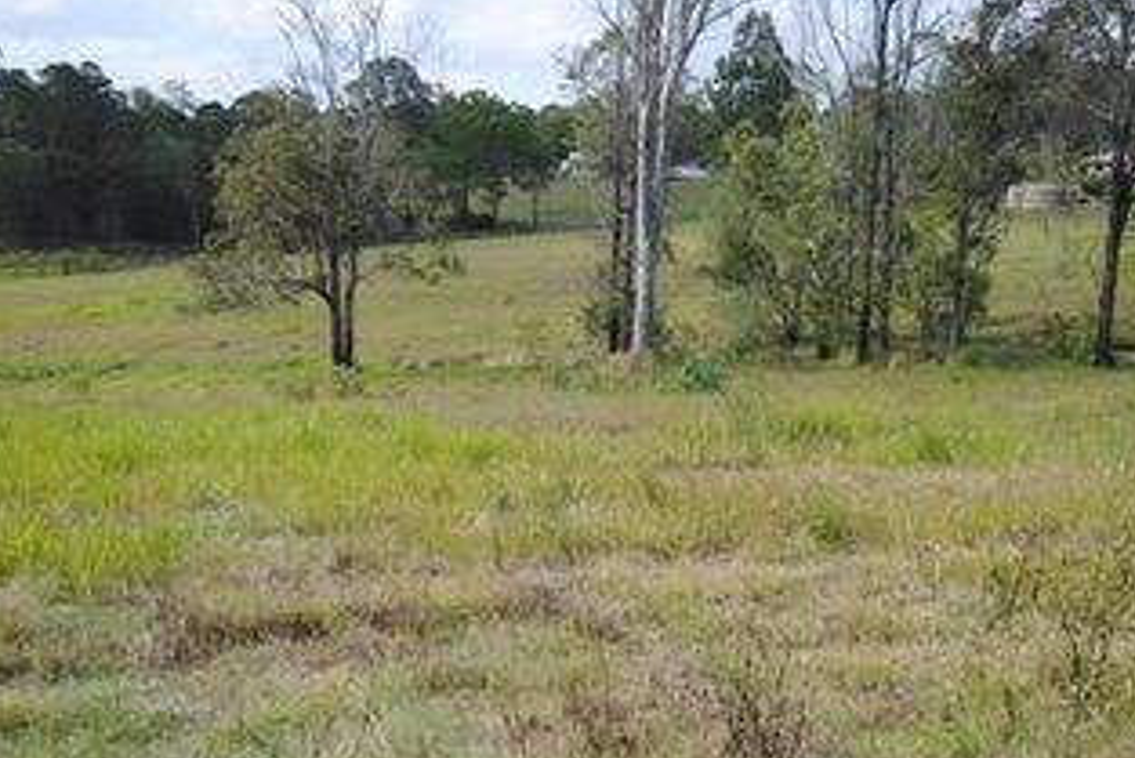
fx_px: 1419
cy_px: 408
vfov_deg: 29.9
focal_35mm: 45
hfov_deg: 43.6
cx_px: 606
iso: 100
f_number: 7.1
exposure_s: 1/200
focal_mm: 20
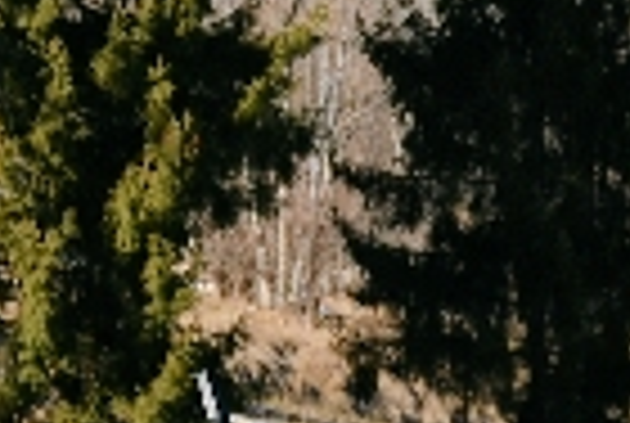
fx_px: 5998
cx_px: -1148
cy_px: 1127
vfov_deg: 3.9
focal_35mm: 342
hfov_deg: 5.7
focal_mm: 40
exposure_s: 1/250
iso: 100
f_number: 8
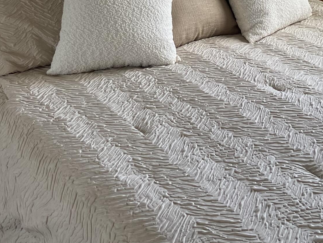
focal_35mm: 70
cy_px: -26
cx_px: 237
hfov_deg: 27.4
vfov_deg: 20.1
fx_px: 653
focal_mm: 4.25
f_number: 1.8
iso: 64
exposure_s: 1/121
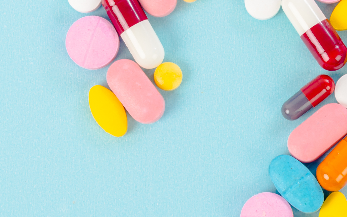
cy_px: 132
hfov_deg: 7.8
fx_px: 2553
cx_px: 269
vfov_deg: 4.9
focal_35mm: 270
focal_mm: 60
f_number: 11
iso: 100
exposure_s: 1/160
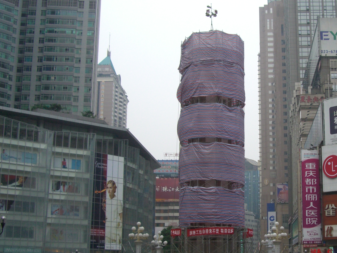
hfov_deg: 31.4
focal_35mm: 61
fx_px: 594
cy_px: 166
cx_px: 230
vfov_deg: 23.9
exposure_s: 1/200
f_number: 2.8
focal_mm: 7.9
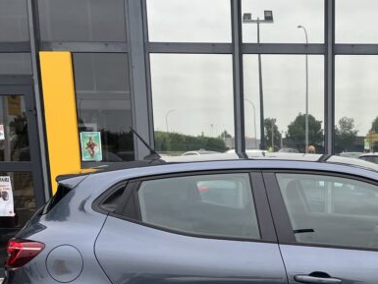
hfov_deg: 33.9
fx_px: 590
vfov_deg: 25.8
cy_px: 278
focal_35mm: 54
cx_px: 327
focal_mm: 5.1
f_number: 1.6
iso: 64
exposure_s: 1/122
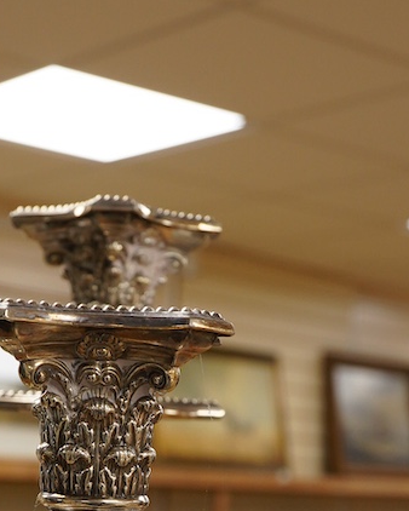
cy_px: 482
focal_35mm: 90
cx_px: 134
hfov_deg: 17.0
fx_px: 1361
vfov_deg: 20.7
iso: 1250
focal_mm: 30
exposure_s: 1/125
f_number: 10
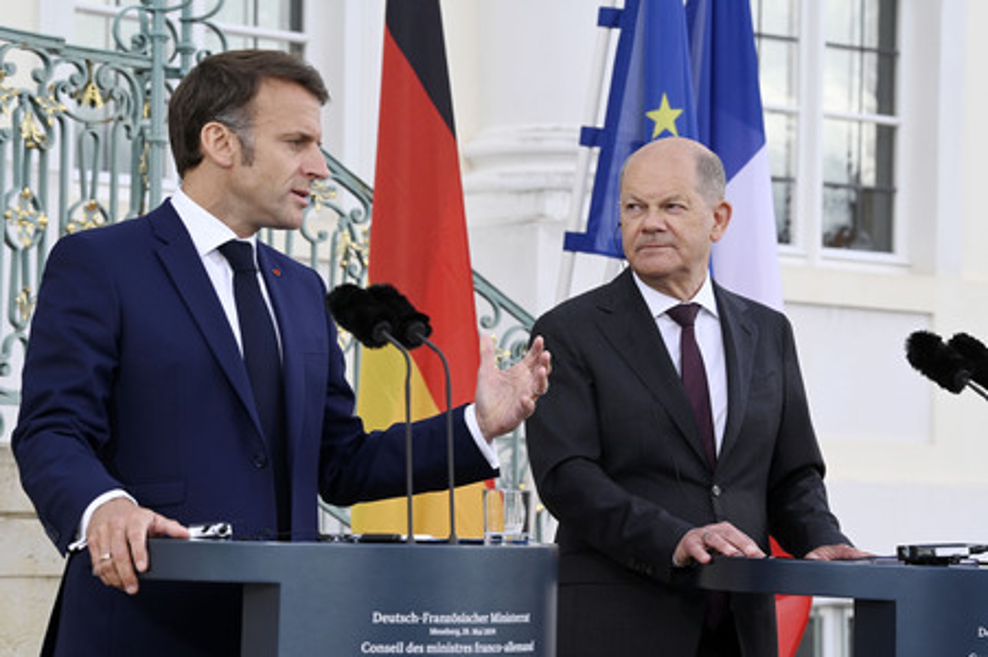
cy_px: 328
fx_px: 3428
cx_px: 494
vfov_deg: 11.0
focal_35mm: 125
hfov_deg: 16.4
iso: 1000
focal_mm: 125
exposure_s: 1/500
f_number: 9
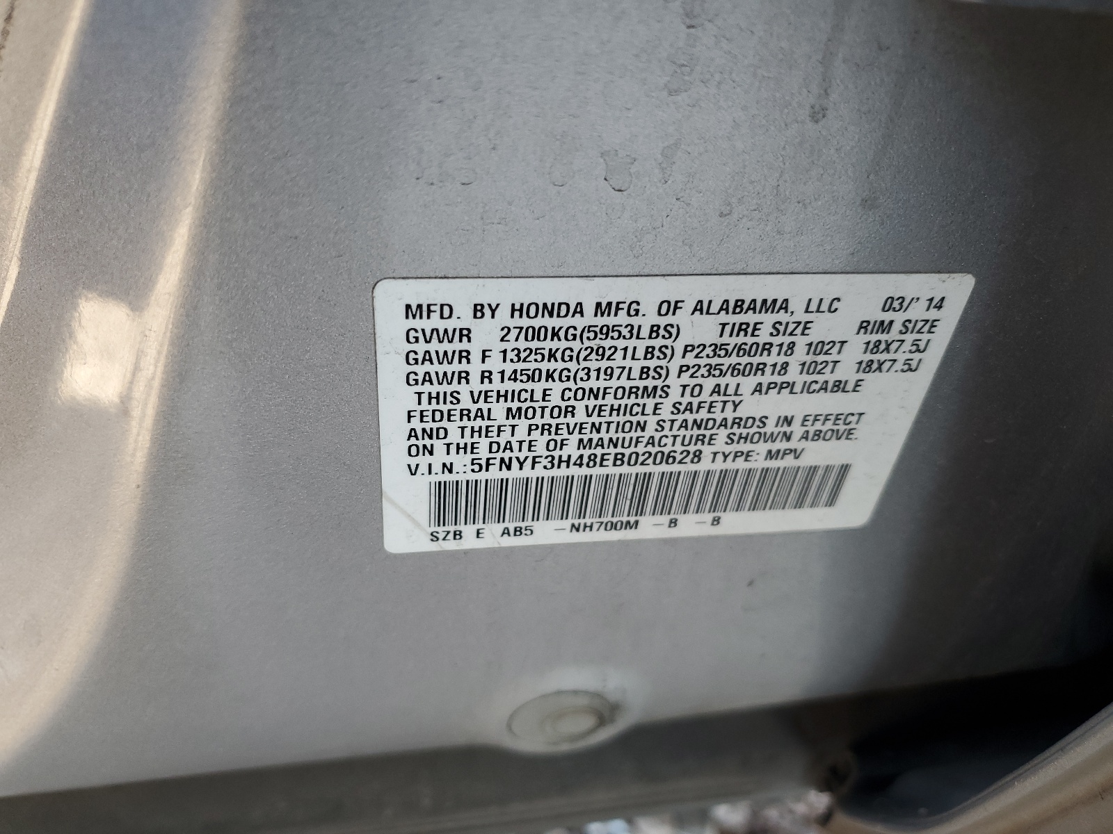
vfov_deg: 53.1
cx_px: 556
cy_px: 417
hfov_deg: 67.3
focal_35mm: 26
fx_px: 836
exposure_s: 1/120
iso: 57
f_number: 1.5
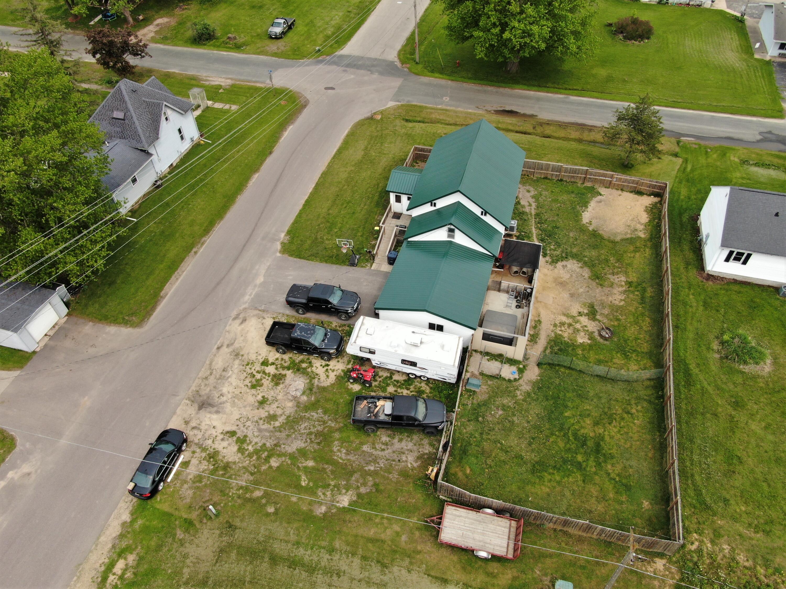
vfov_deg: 56.8
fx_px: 545
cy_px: 294
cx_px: 393
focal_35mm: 24
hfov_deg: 71.6
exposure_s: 1/640
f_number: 2.8
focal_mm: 4.39
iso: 110
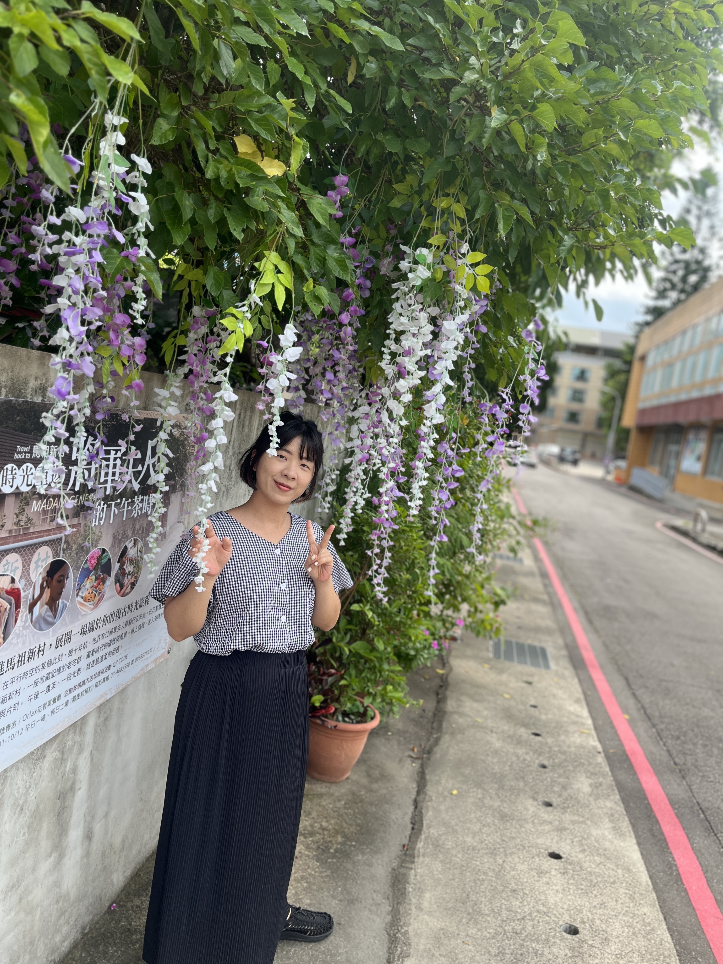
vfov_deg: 67.3
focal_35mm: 26
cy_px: 482
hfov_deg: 53.1
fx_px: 724
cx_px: 362
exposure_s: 1/787
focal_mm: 5.1
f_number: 1.6
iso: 50
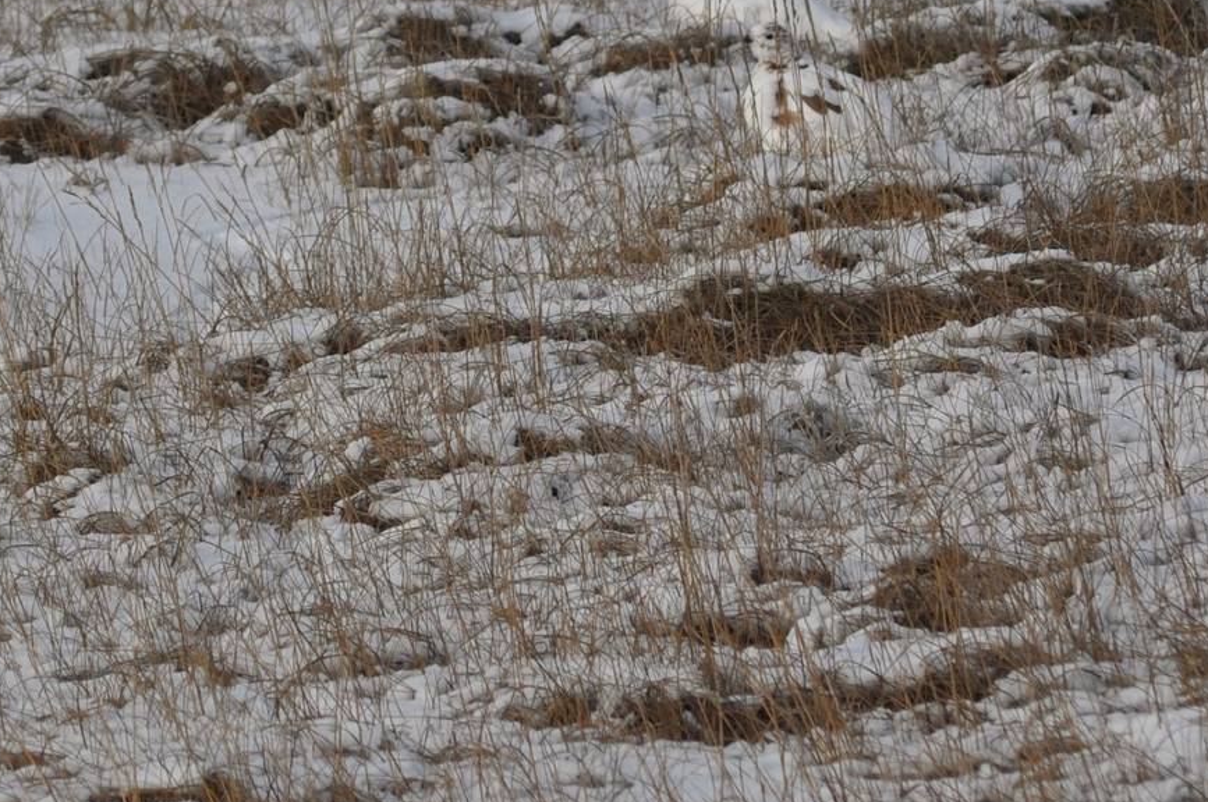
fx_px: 13910
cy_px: 368
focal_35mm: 415
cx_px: 334
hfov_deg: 5.0
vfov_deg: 3.3
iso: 280
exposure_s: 1/2000
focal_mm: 150
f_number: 5.6
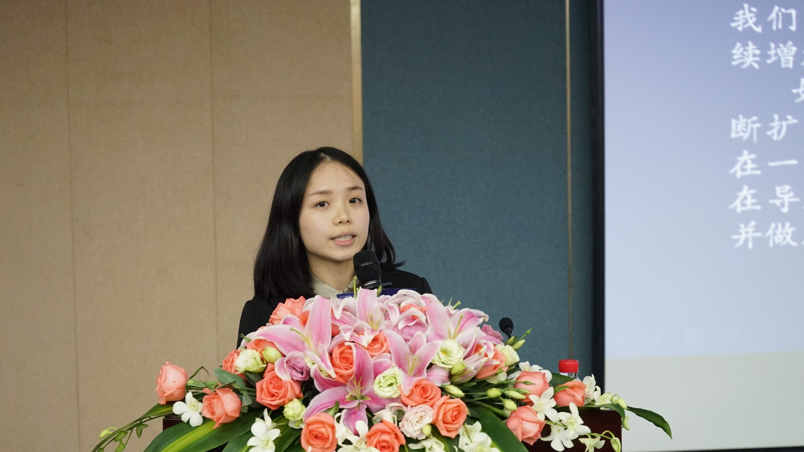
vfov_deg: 16.3
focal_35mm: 74
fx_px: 1578
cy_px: 262
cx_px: 399
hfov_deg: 28.6
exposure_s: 1/60
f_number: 5.6
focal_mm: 70
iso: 2500
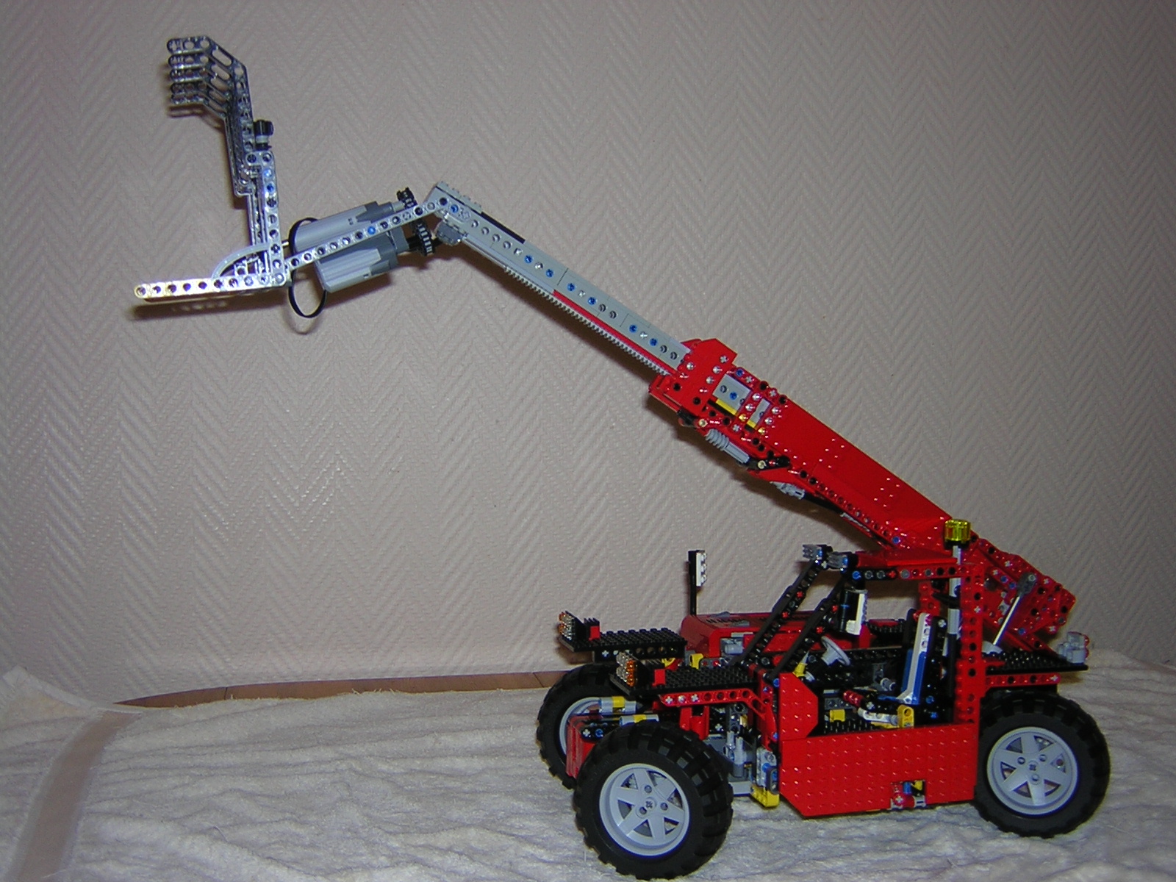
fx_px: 1359
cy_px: 441
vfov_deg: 36.0
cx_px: 588
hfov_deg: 46.8
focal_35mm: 40
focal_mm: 5.2
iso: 100
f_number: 2.7
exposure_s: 1/60.1
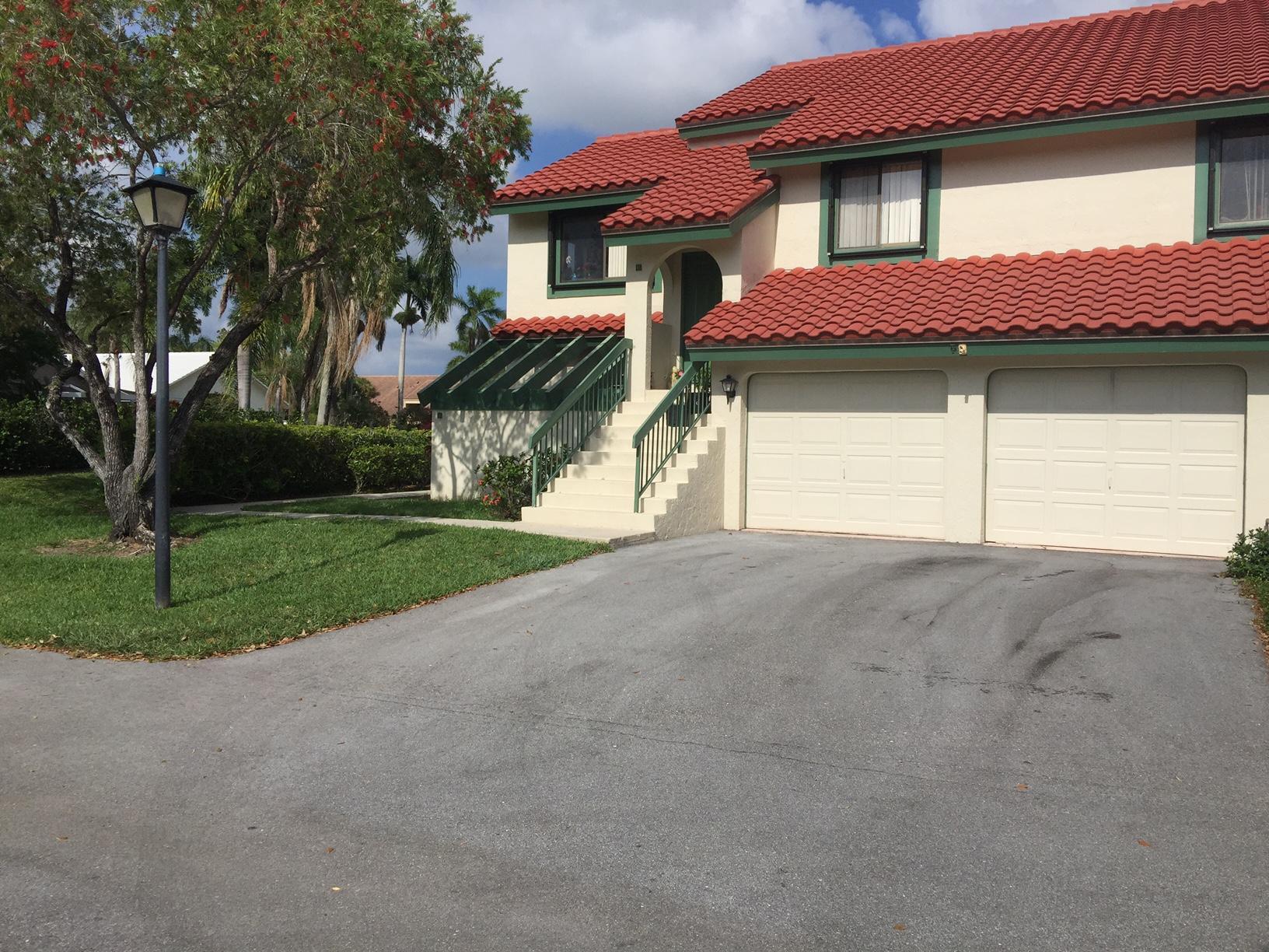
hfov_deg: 61.7
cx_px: 634
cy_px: 476
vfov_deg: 48.2
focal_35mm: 29
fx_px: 1063
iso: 32
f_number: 2.2
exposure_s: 1/4950
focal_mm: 4.15
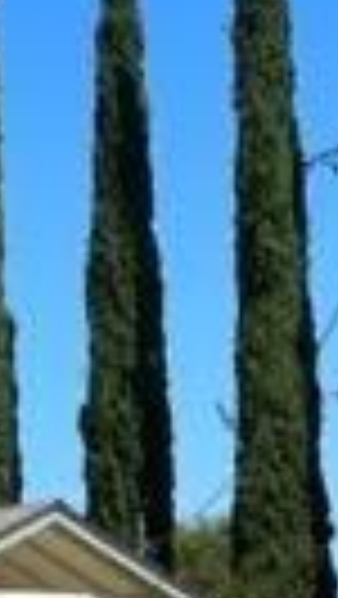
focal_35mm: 136
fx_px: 2163
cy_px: 656
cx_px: -356
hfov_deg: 8.4
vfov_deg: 15.4
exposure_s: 1/4630
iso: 50
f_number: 1.5
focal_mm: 5.7
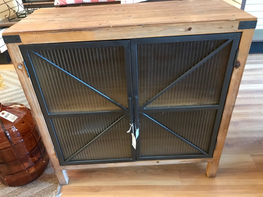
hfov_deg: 63.4
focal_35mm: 28
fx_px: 213
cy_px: 98
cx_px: 132
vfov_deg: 49.8
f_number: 1.8
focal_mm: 3.99
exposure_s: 1/5
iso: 100
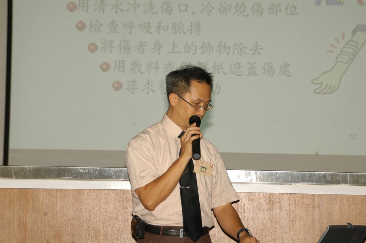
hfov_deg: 15.9
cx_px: 183
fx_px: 1310
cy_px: 122
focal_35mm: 129
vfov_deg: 10.6
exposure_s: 1/60
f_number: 5.6
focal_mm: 86
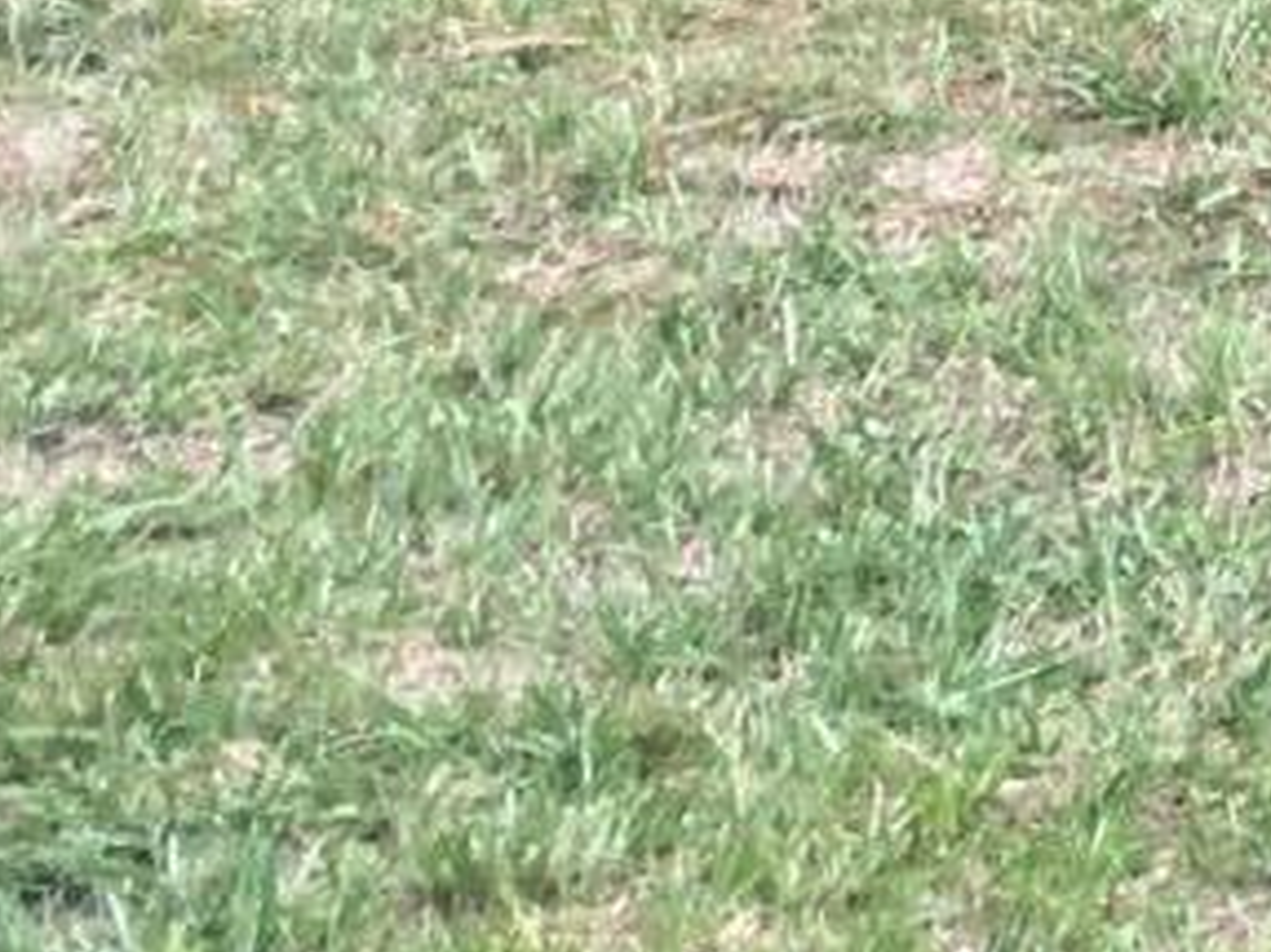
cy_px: -815
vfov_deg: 7.1
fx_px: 7414
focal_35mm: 202
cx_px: 3764
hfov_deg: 8.3
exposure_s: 1/139
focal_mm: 4.15
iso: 25
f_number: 2.2
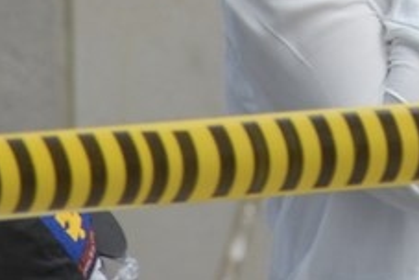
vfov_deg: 0.8
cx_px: 604
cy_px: -251
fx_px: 20103
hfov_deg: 1.2
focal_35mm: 1725
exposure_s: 1/500
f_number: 7.1
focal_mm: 300
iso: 400
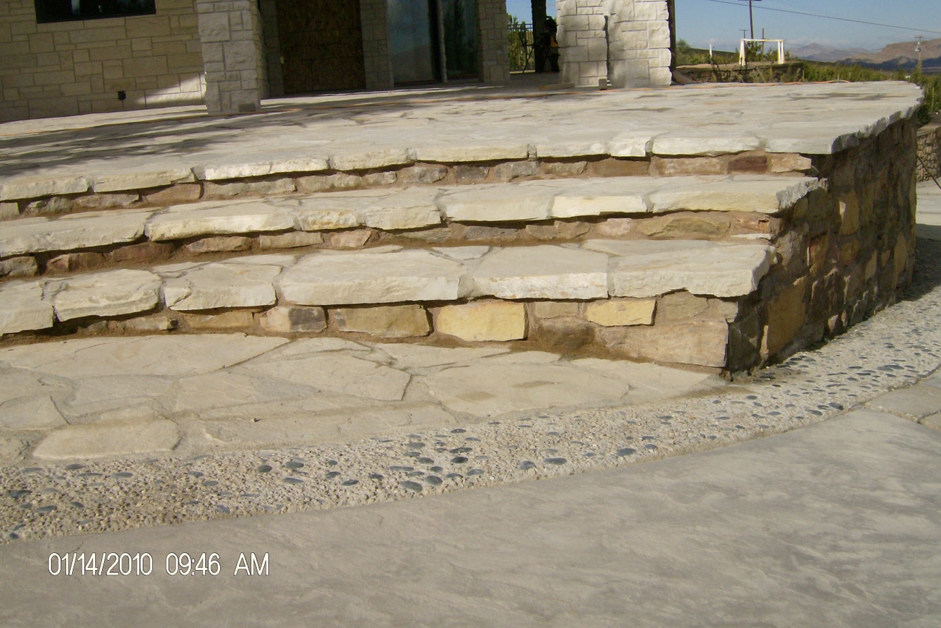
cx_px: 467
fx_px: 993
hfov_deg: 50.7
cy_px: 285
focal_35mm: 38
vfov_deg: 35.0
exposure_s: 1/2000
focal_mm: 6
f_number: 4.7
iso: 100
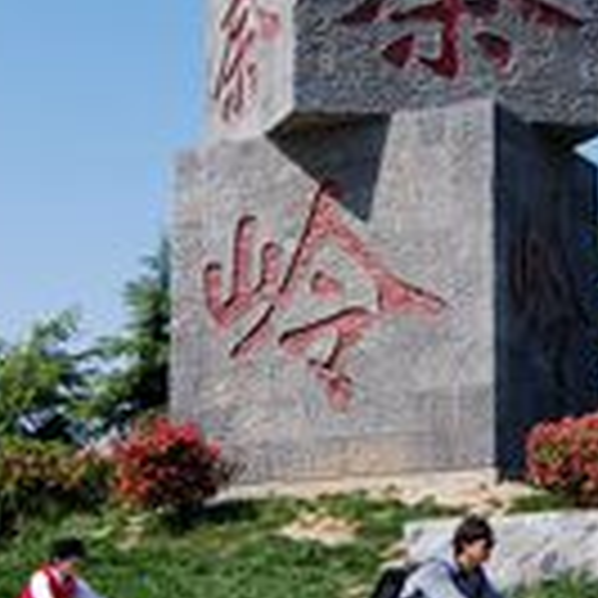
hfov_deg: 22.2
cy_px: 236
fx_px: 1505
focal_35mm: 77
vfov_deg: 22.4
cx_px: 481
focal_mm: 16
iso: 125
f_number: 8
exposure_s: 1/250
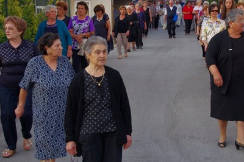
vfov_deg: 16.9
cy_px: 75
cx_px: 144
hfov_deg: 25.2
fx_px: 546
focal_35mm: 81
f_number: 6.3
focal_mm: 43
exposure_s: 1/160
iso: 800
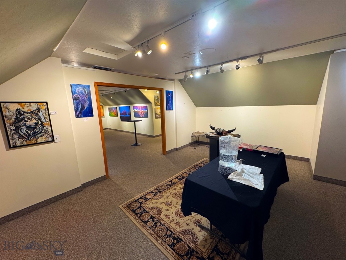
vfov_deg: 85.7
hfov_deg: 102.1
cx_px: 173
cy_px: 130
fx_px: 140
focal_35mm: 14
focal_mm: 2.22
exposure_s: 1/120
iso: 250
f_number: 2.2
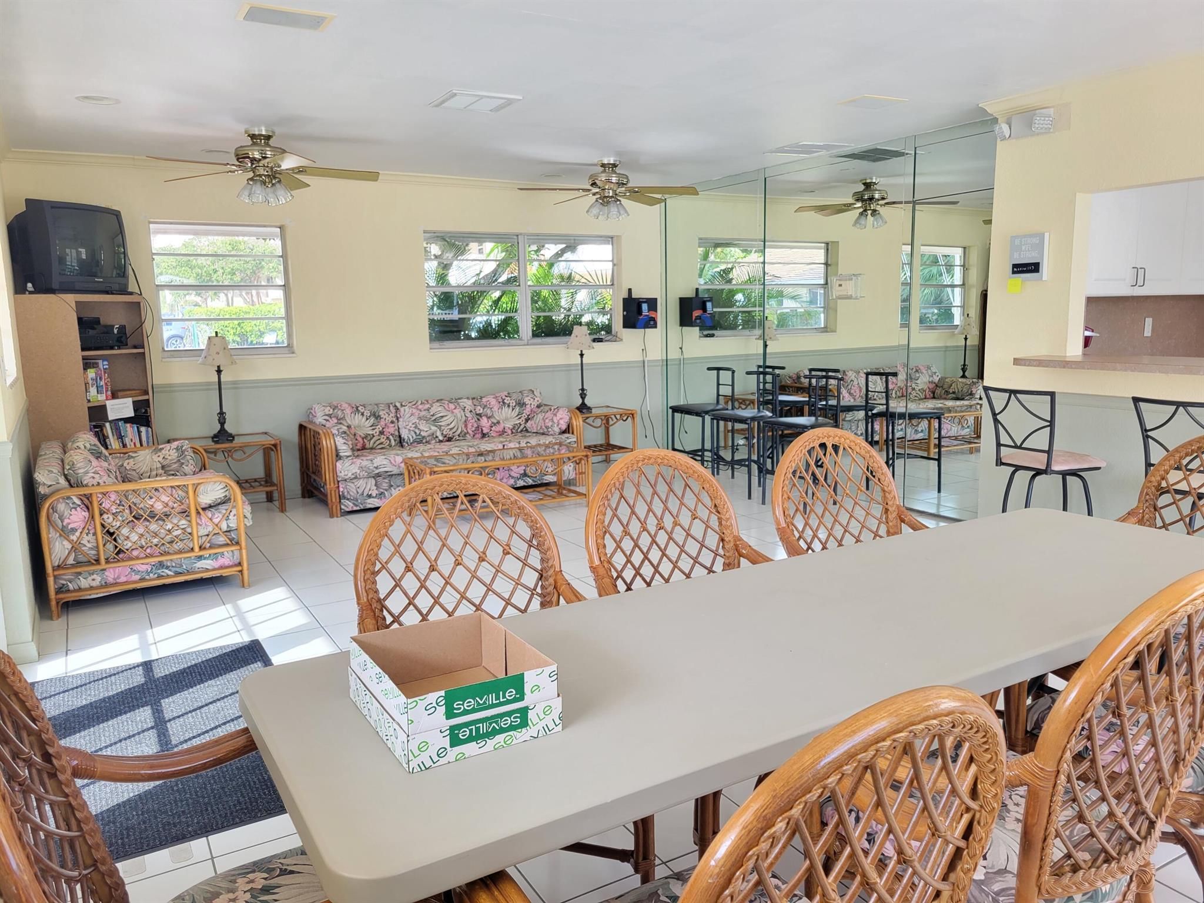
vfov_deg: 53.1
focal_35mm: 26
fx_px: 904
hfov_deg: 67.3
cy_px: 452
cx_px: 602
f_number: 1.8
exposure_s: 1/120
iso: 64
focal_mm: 5.4
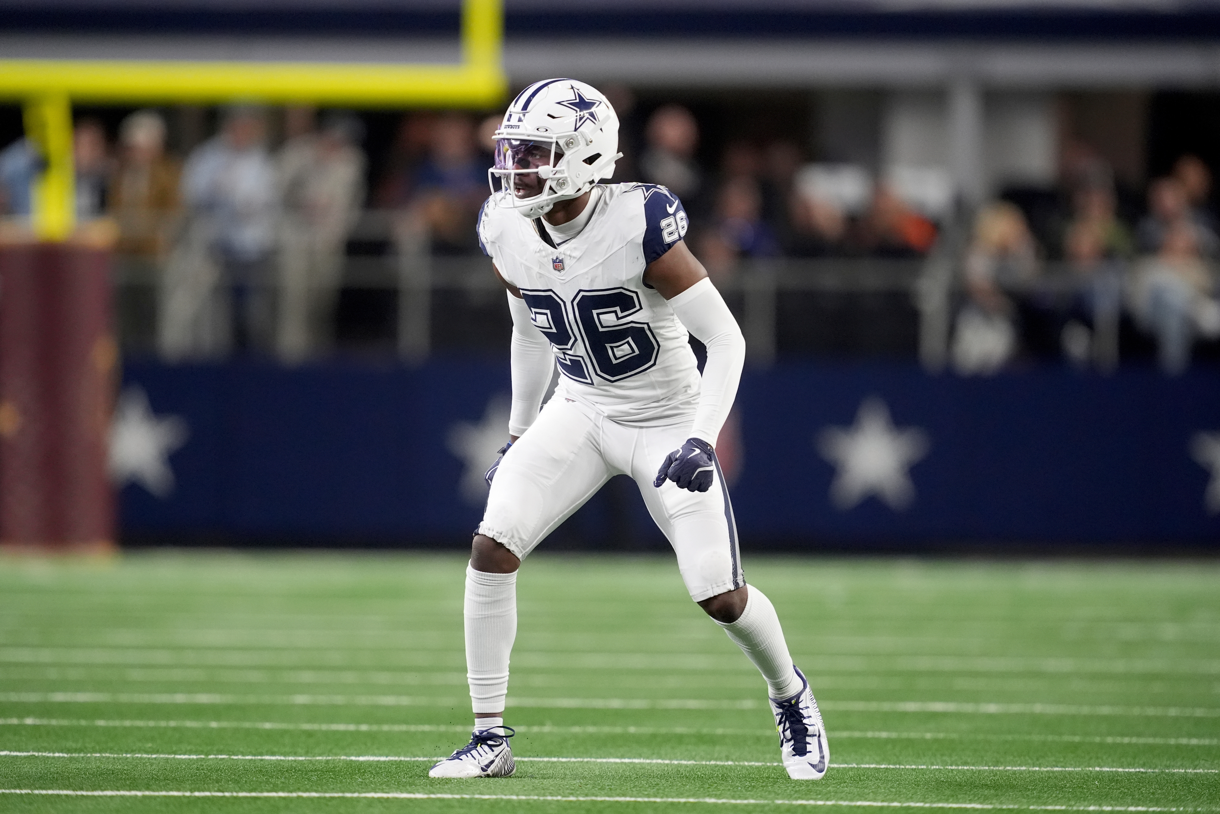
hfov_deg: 3.7
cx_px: 610
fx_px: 18976
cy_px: 407
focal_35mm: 560
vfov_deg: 2.5
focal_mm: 560
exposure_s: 1/1600
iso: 5000
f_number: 4
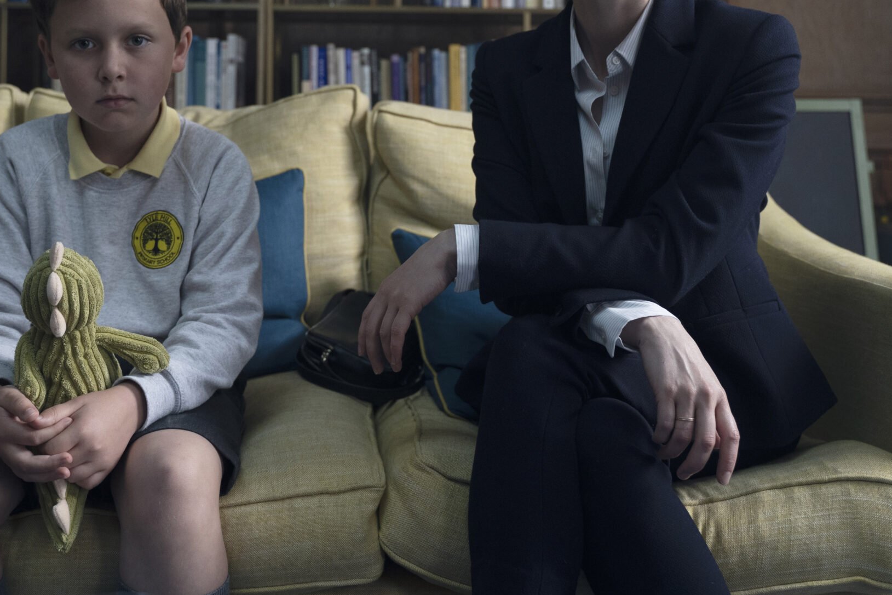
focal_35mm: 44
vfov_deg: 30.0
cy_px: 150
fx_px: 1090
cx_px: 399
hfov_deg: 44.4
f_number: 3.2
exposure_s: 1/250
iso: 1250
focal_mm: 28
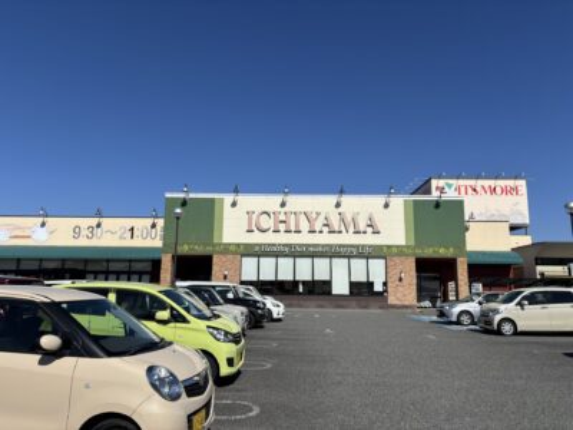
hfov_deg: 67.3
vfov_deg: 53.1
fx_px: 430
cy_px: 215
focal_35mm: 26
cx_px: 286
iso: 50
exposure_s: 1/6711
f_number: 1.6
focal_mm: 5.96
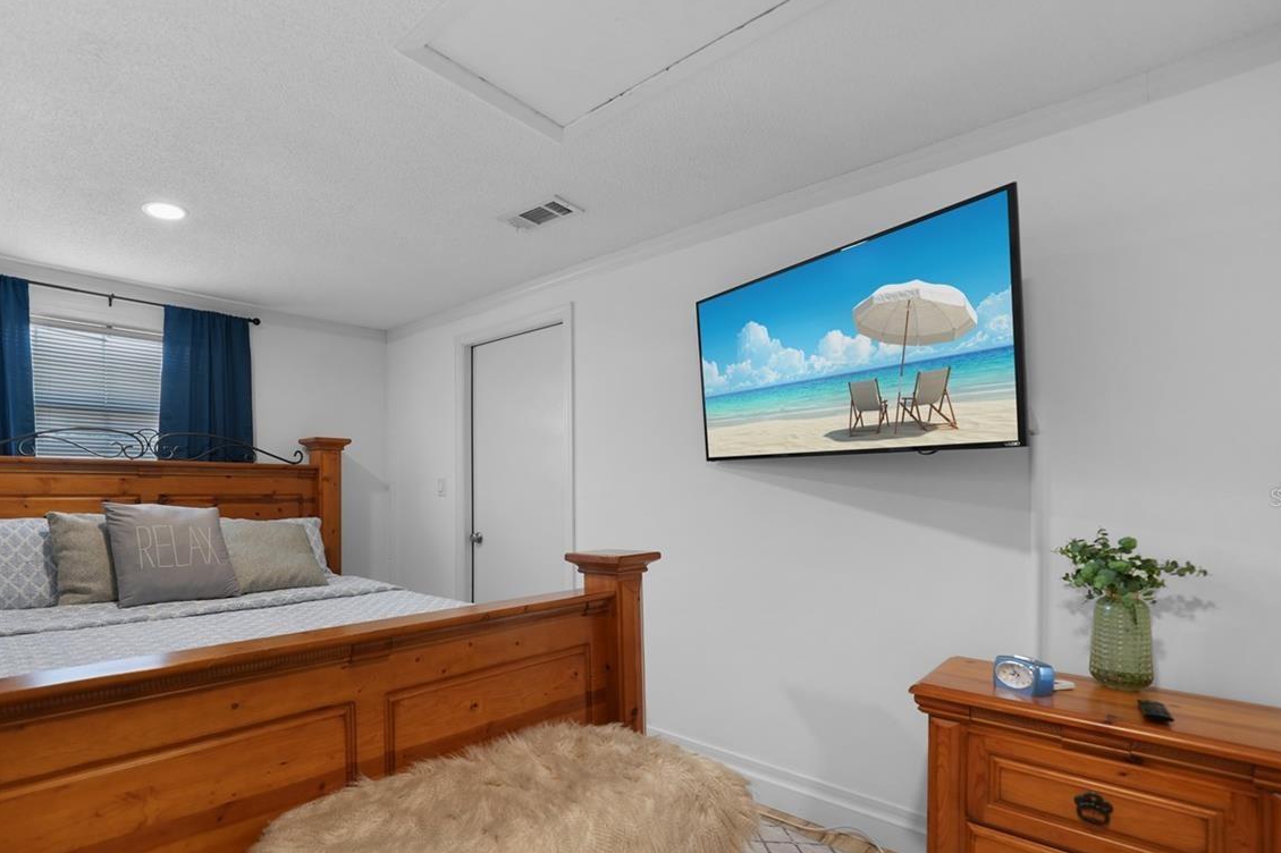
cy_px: 497
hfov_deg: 91.1
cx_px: 470
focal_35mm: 17
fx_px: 605
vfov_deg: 69.9
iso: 640
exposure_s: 1/30
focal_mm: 12
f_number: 3.2
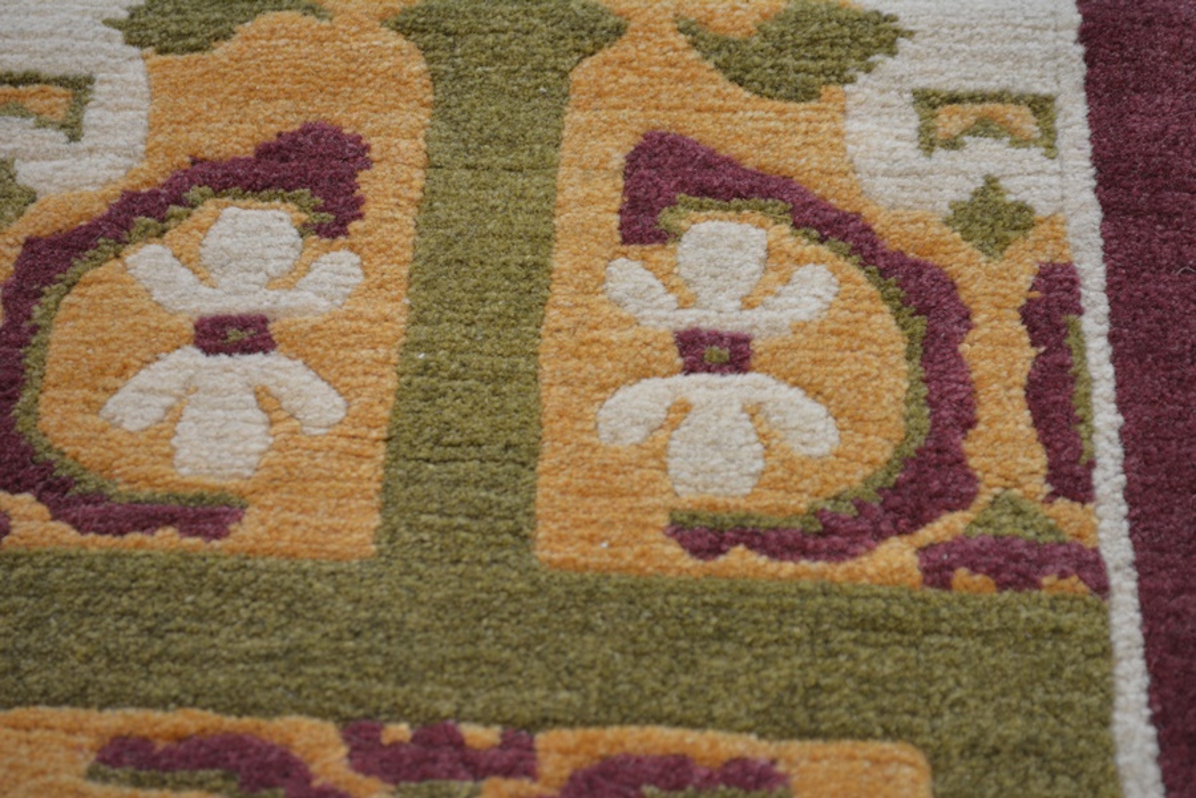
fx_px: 2491
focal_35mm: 75
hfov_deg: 27.0
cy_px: 399
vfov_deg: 18.2
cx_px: 598
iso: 1000
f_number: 5.6
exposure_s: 1/30
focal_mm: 50
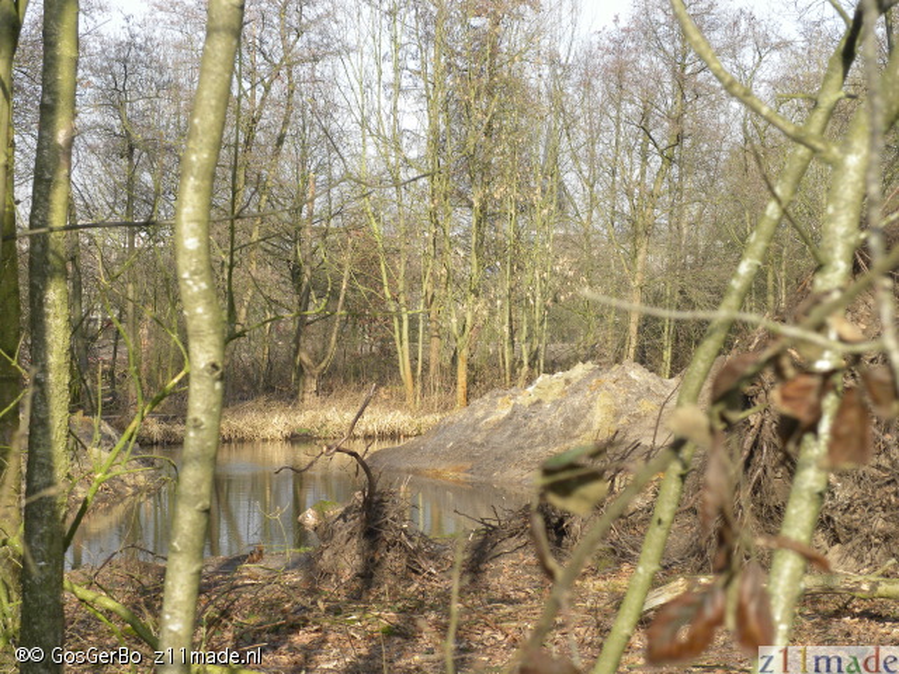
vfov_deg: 12.7
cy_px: 337
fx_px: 3039
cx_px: 450
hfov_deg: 16.8
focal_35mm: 117
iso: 64
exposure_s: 1/214
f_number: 4.5
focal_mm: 20.8
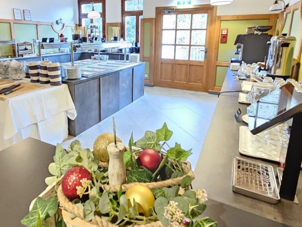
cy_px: 78
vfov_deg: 59.8
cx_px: 127
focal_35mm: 22
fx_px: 192
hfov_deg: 75.8
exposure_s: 1/25
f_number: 2.2
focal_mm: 2.2
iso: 2500
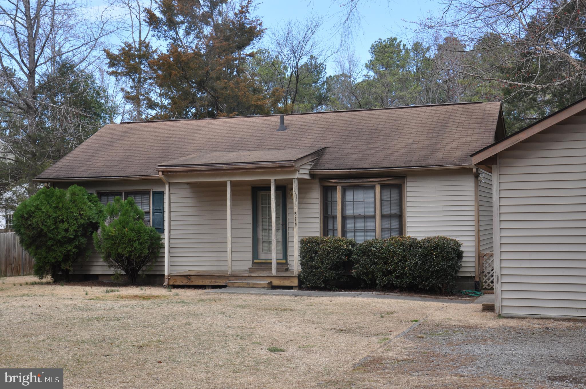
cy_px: 194
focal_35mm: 52
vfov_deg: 25.7
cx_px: 293
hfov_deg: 37.9
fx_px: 853
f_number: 11
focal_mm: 35
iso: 200
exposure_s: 1/125
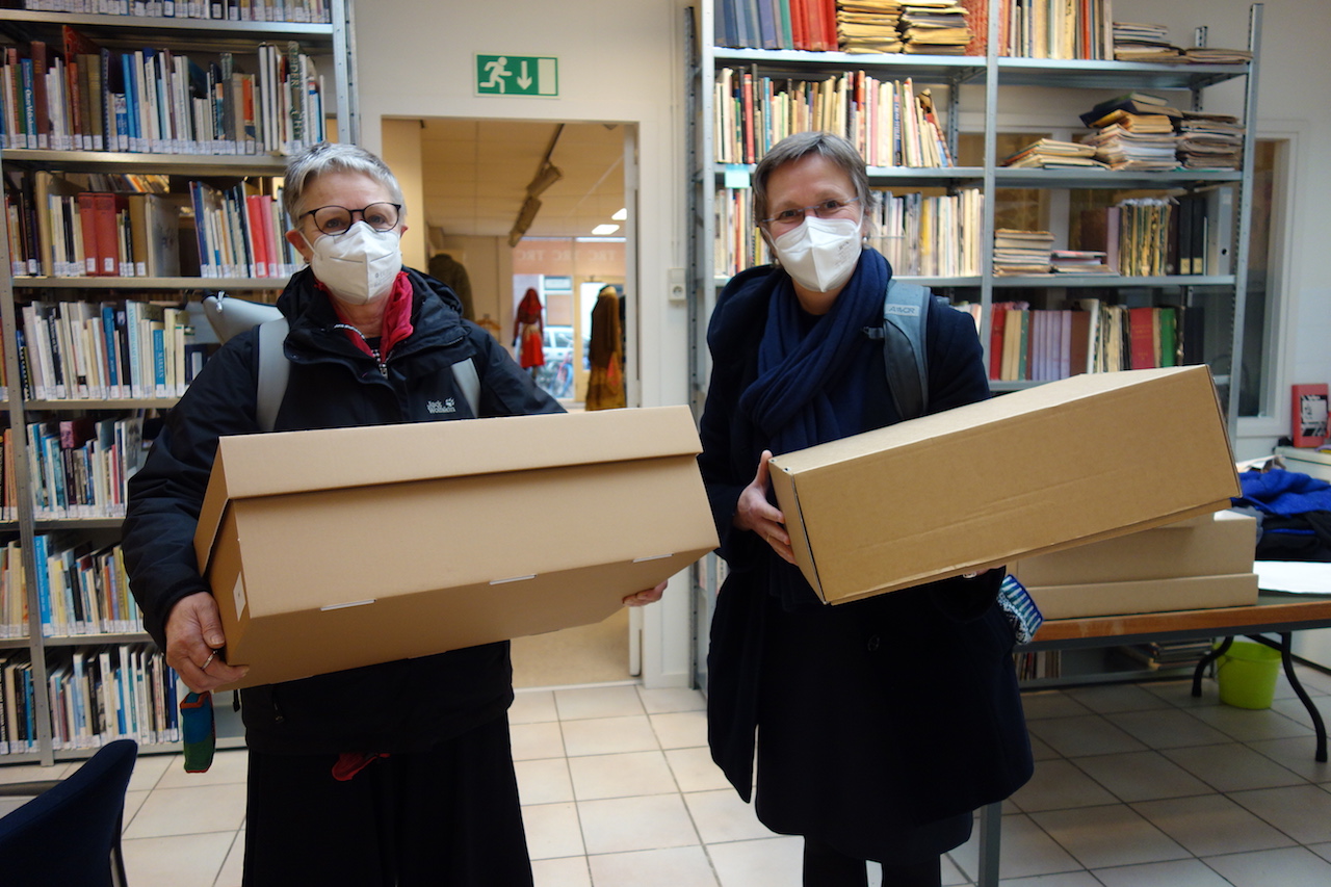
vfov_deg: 46.4
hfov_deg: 65.5
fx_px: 1035
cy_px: 444
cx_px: 666
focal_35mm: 28
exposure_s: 1/100
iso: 400
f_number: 2.2
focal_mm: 10.4
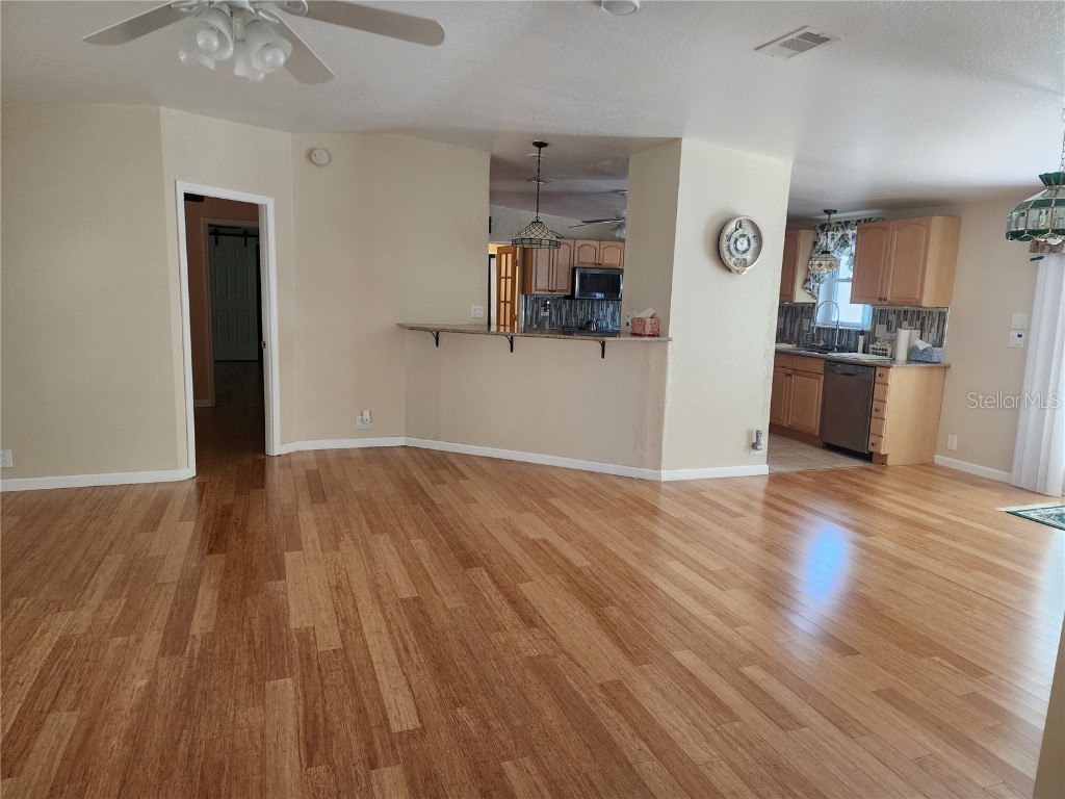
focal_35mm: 23
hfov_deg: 73.9
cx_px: 532
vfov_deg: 58.9
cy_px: 400
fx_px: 708
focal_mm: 6.4
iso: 500
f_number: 1.8
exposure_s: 1/120
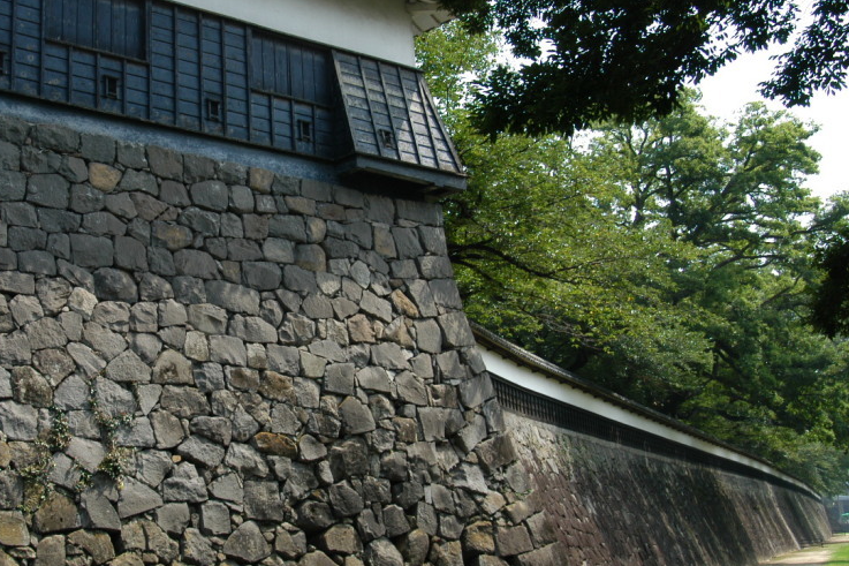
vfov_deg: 27.0
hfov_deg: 39.2
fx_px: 1179
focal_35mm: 50
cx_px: 297
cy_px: 270
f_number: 7.1
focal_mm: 24
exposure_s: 1/180
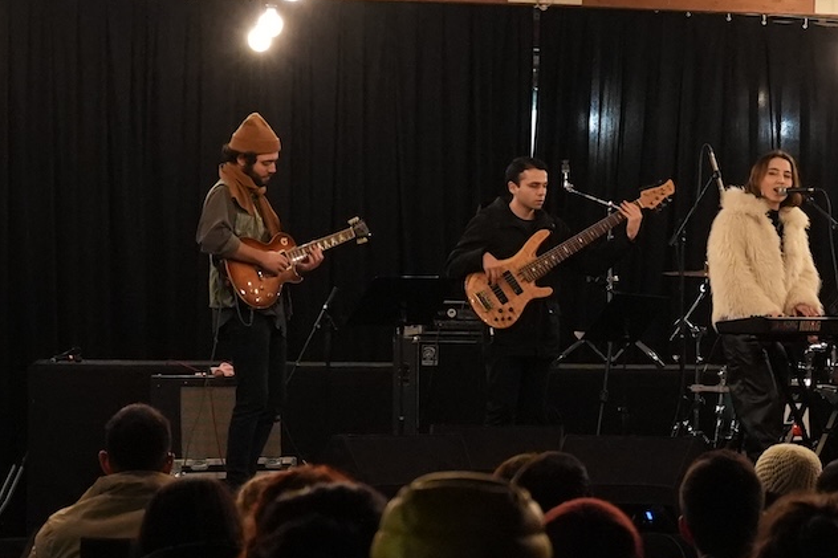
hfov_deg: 14.9
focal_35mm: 136
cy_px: 518
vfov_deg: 10.0
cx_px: 810
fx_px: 3165
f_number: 2.8
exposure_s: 1/160
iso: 4000
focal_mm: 28.8
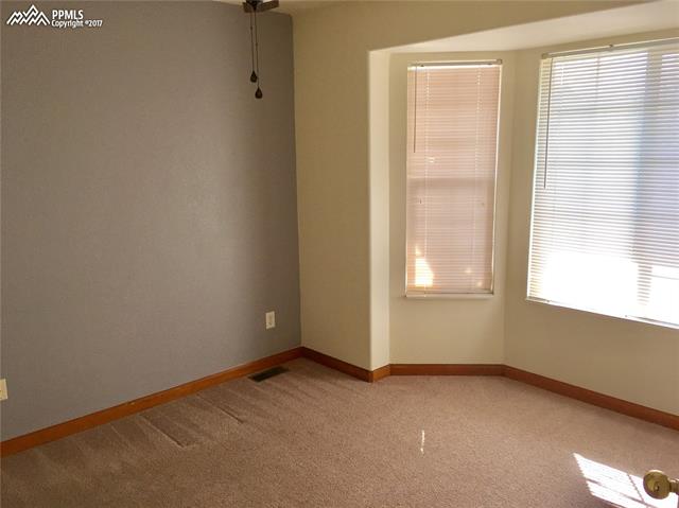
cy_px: 254
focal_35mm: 29
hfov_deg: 61.7
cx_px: 340
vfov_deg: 48.2
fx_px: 568
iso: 40
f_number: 2.2
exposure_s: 1/120
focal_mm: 4.15
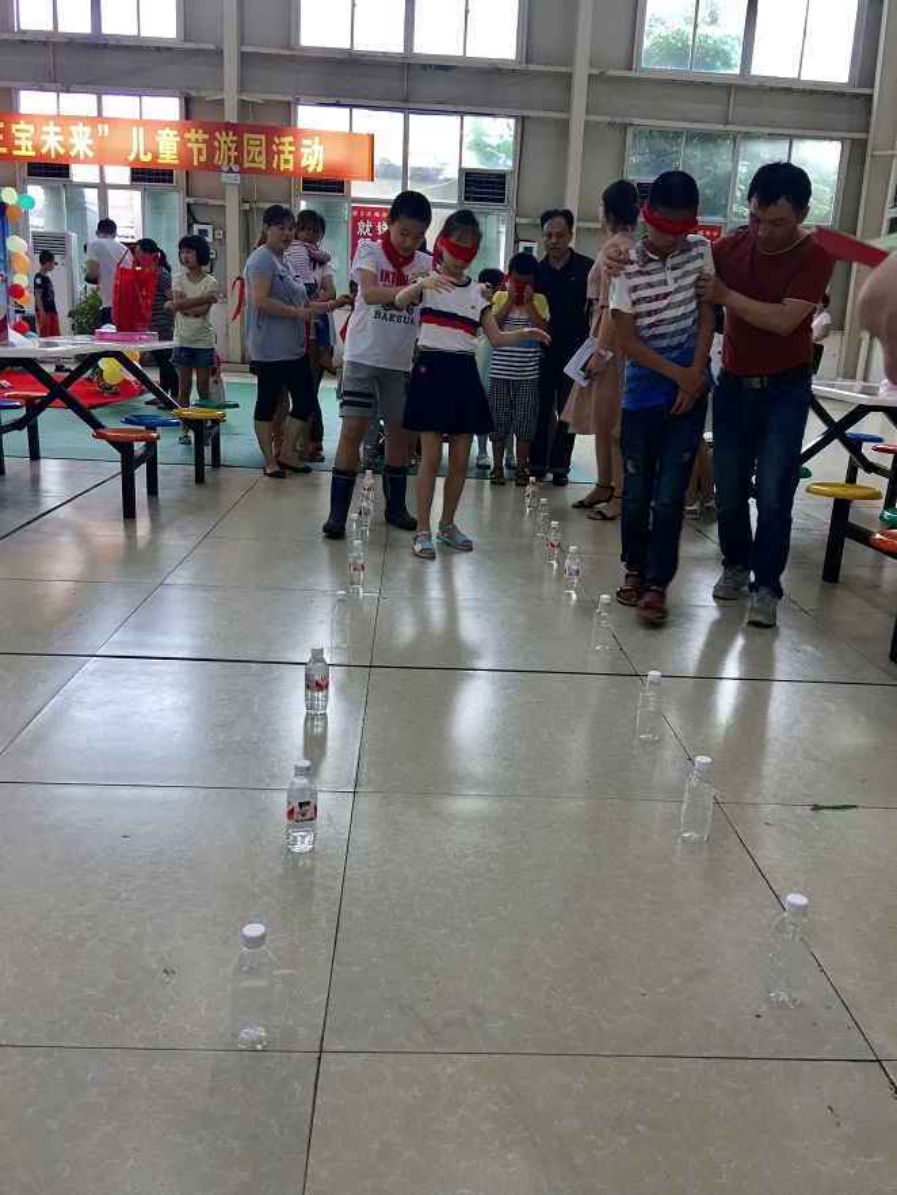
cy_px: 598
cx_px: 448
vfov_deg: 61.6
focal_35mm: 29
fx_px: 1001
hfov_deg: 48.2
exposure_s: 1/17
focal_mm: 4.15
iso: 40
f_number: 2.2
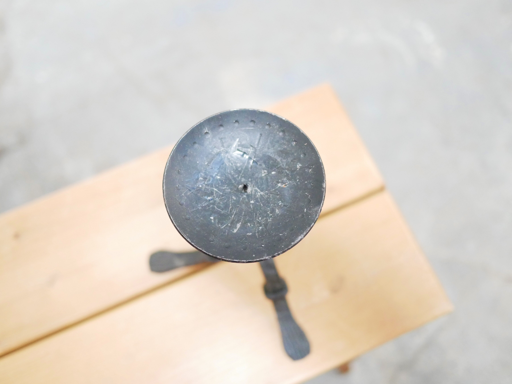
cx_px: 256
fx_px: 592
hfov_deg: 46.8
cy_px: 192
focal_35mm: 40
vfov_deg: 36.0
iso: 3200
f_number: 1.7
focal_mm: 20
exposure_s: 1/15
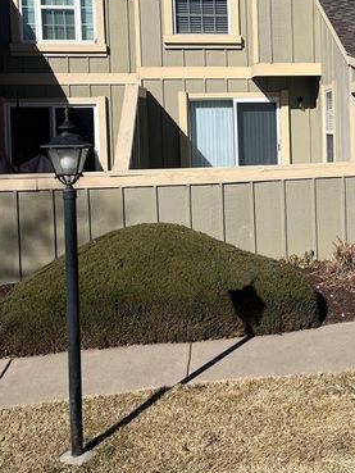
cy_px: 154
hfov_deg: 29.6
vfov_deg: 39.9
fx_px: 642
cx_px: 318
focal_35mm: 47
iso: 50
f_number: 1.6
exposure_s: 1/5848
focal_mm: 5.1
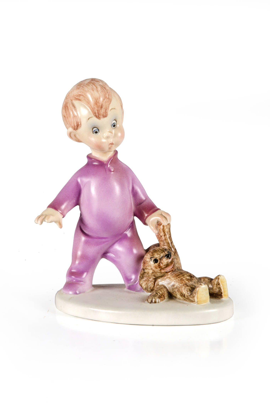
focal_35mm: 128
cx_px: 135
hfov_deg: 10.7
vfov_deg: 16.1
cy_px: 204
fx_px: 1441
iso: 100
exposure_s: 1/250
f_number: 22
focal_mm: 85
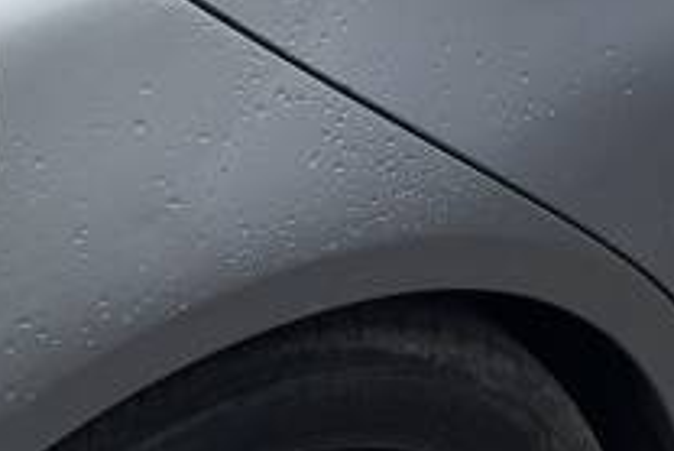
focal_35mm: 123
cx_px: 684
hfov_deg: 16.3
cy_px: -633
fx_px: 2304
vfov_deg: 9.8
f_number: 1.78
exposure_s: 1/2833
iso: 80
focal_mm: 6.76
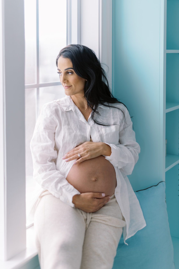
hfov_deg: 27.0
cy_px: 134
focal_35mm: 50
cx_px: 90
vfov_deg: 39.6
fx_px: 373
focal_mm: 50
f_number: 1.8
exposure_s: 1/500
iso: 250
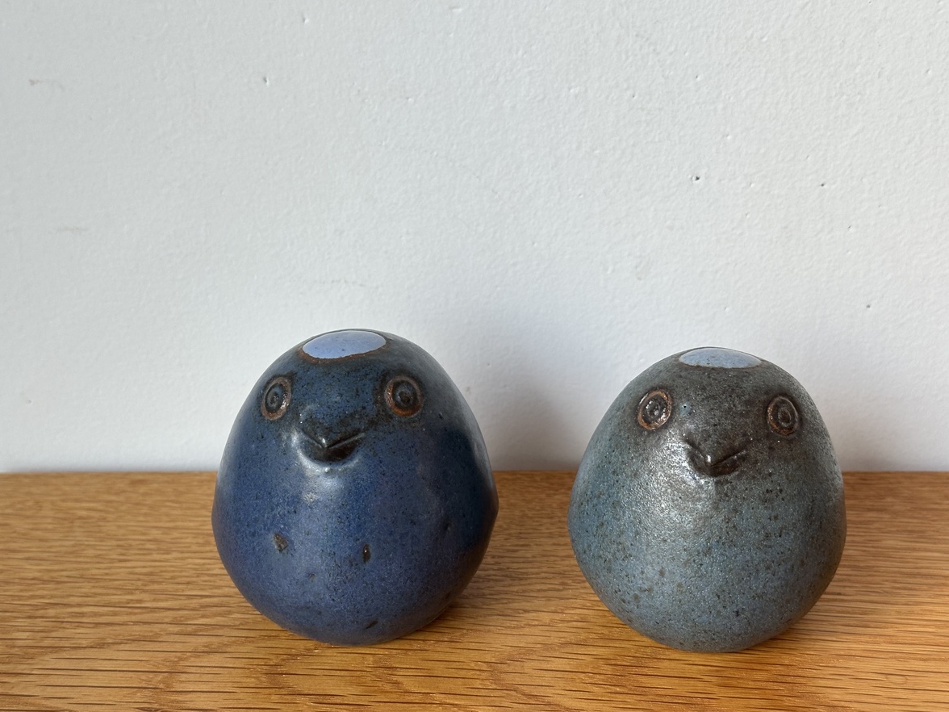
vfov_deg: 29.7
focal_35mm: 49
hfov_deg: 38.9
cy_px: 362
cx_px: 466
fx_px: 1343
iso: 100
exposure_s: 1/120
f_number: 1.78
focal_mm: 6.86
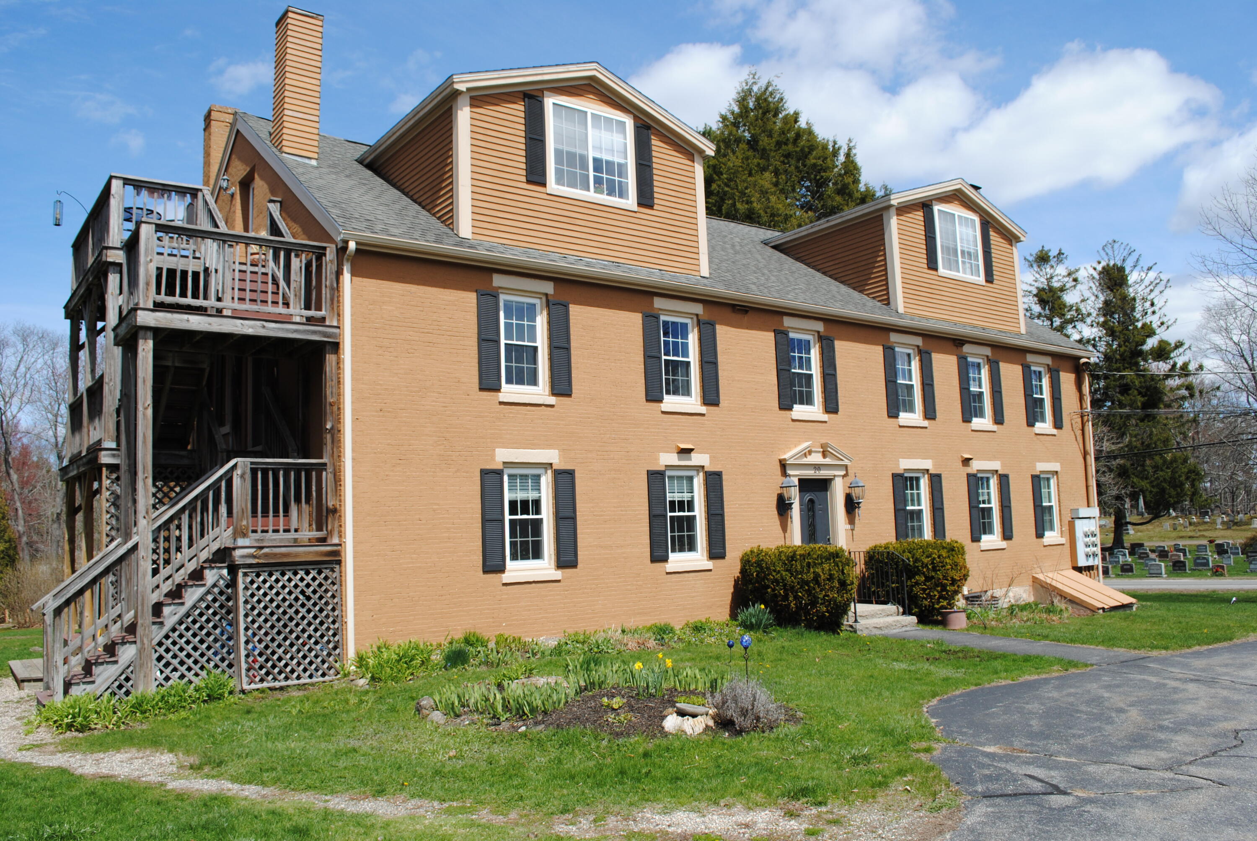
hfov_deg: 67.3
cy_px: 420
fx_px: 944
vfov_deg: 48.0
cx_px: 628
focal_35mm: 27
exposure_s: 1/250
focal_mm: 18
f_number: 8
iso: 100
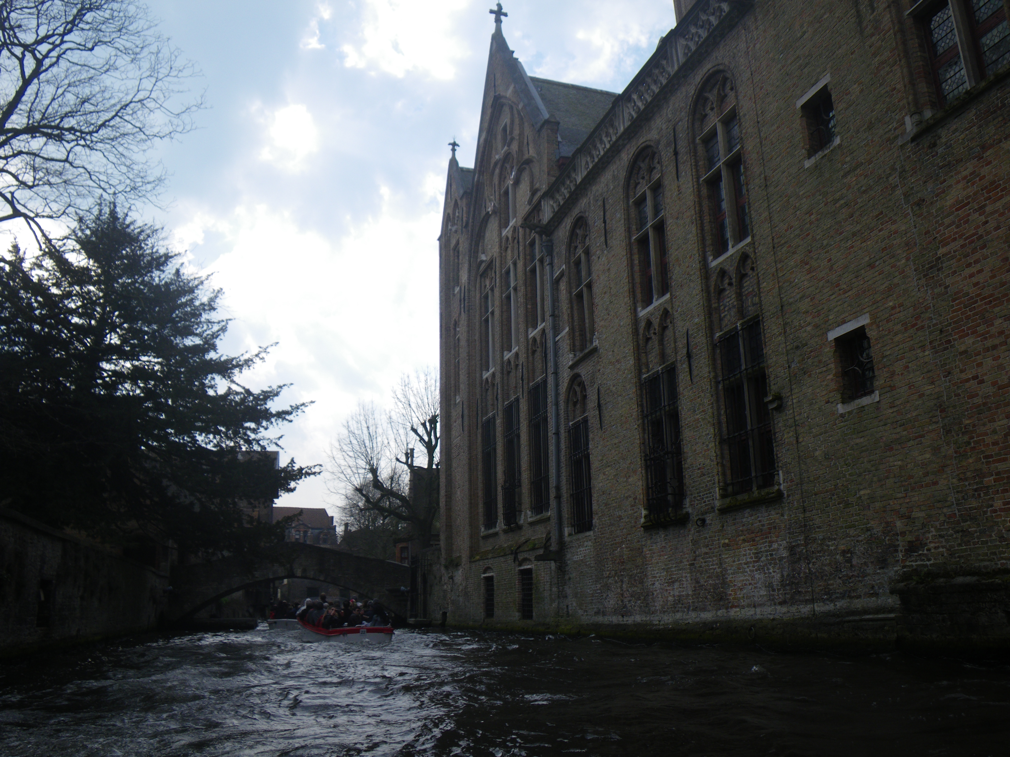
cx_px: 505
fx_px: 817
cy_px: 378
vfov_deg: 49.7
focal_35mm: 28
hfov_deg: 63.4
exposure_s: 1/320
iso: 50
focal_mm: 5
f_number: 4.2
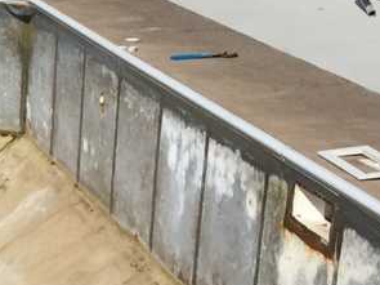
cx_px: -258
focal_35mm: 131
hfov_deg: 13.8
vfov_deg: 11.0
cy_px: 392
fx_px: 1437
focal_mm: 4.15
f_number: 2.2
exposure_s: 1/5650
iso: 32
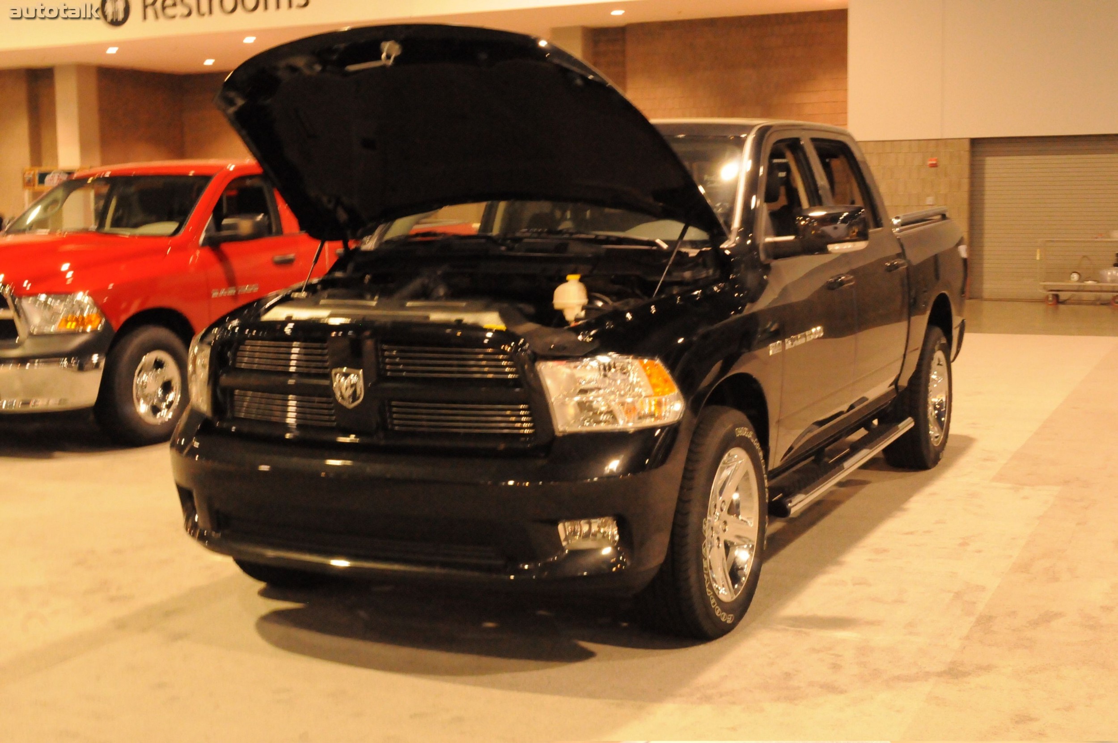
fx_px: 1489
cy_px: 372
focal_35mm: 48
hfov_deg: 41.2
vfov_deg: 28.0
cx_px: 559
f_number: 14
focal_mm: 32
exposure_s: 1/8
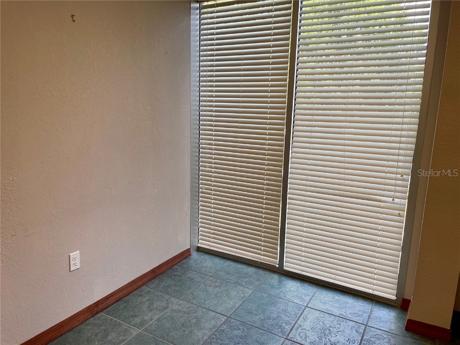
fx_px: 346
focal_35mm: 26
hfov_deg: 67.3
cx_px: 230
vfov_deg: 53.1
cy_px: 172
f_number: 1.6
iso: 100
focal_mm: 4.2
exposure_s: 1/120
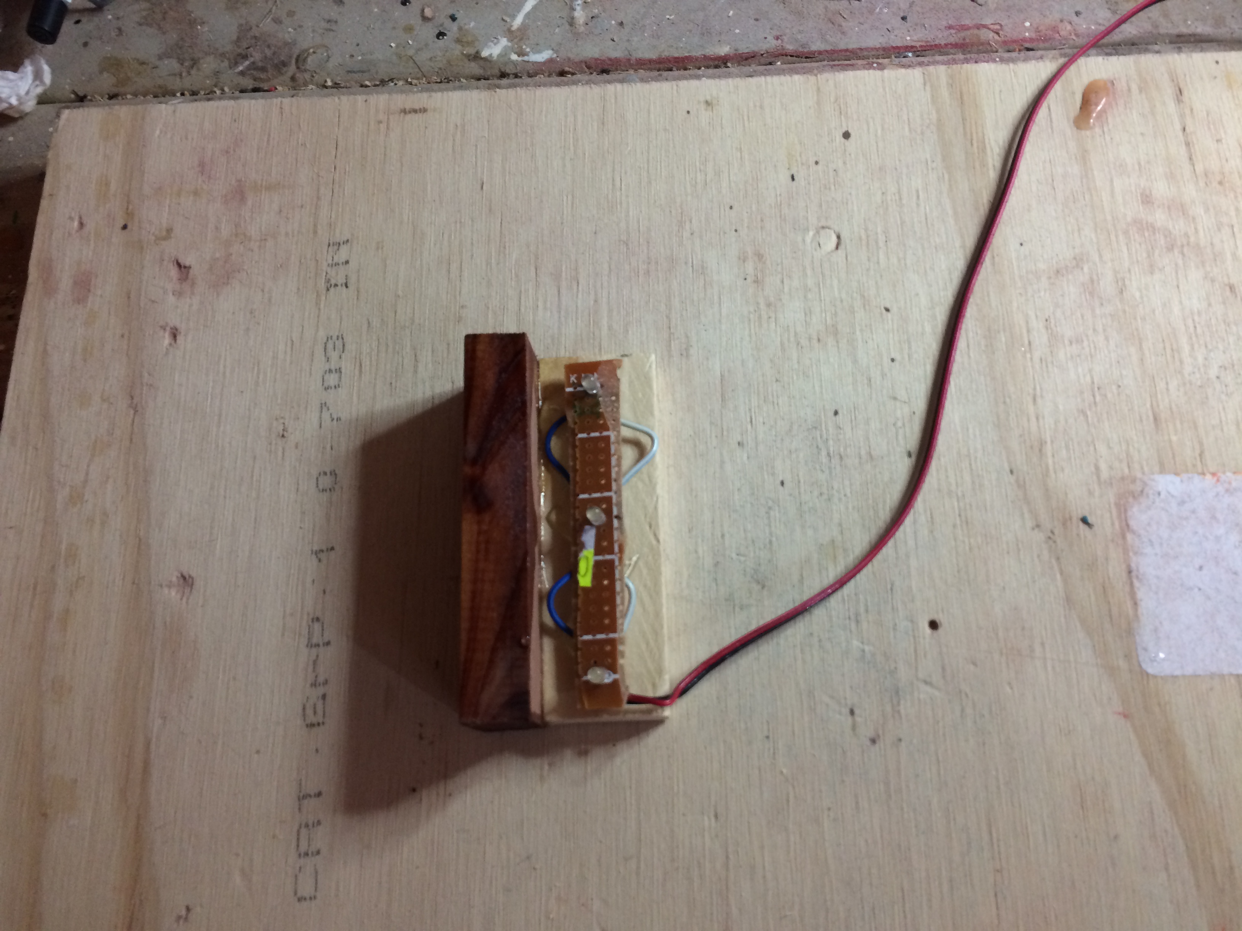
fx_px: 1041
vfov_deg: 48.2
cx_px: 621
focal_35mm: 29
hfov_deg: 61.7
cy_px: 466
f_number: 2.2
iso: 125
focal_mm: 4.15
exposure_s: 1/30
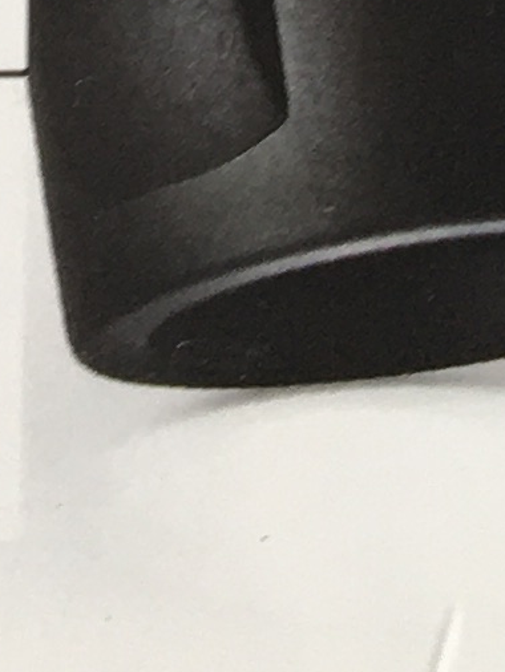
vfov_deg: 7.2
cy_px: -1614
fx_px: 4490
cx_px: 629
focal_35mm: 231
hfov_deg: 6.4
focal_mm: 4.15
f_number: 2.2
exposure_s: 1/50
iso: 25
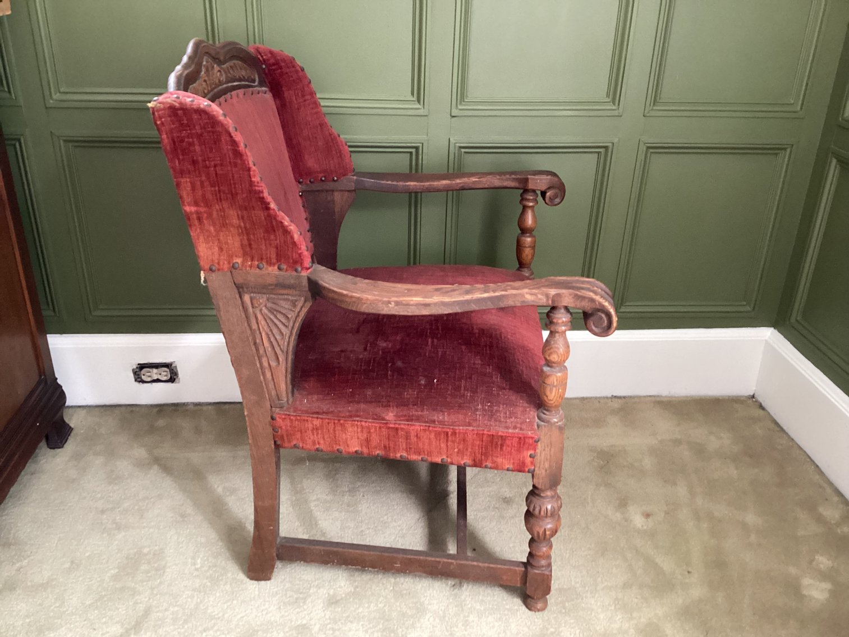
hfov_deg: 58.3
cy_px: 318
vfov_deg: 45.4
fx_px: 760
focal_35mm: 31
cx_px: 424
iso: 400
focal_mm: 3.3
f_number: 2.4
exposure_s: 1/25
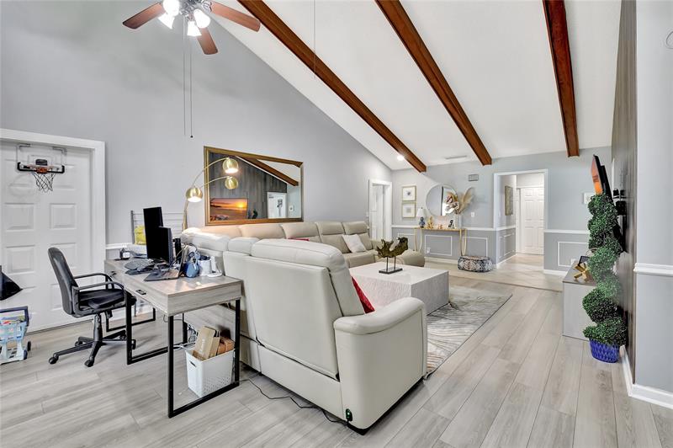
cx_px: 336
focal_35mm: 15
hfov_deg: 100.4
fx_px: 280
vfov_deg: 77.2
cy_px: 224
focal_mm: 10
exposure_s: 1/4
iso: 640
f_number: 8
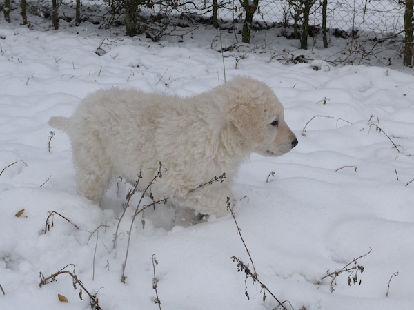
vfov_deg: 30.9
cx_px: 207
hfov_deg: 40.4
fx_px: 562
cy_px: 155
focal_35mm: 47
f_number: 6.3
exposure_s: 1/320
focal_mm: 10.1
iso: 400
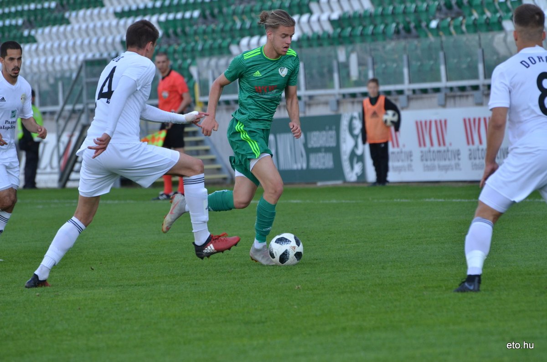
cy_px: 181
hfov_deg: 6.3
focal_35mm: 330
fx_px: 5004
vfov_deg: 4.1
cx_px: 274
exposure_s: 1/1000
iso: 500
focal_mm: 220
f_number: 5.3
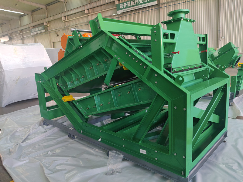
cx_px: 122
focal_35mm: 26
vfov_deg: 53.1
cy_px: 91
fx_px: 183
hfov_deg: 67.3
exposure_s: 1/50
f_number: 1.88
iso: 512
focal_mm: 4.84
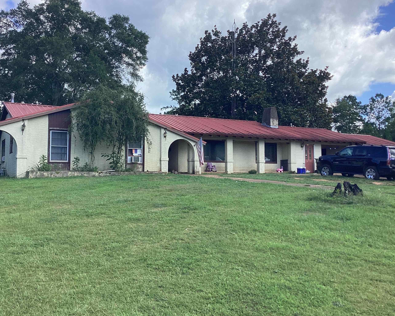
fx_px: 421
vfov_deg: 41.1
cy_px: 149
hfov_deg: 50.2
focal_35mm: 36
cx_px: 179
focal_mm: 3.3
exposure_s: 1/582
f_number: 2.4
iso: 25
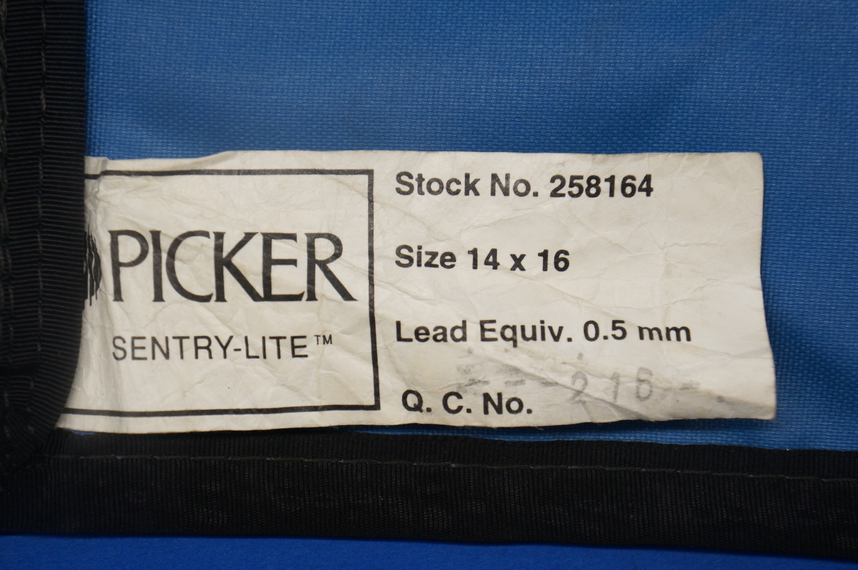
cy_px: 285
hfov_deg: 24.6
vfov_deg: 16.5
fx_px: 1964
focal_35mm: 82
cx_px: 429
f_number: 5.6
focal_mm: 55
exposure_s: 1/125
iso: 400
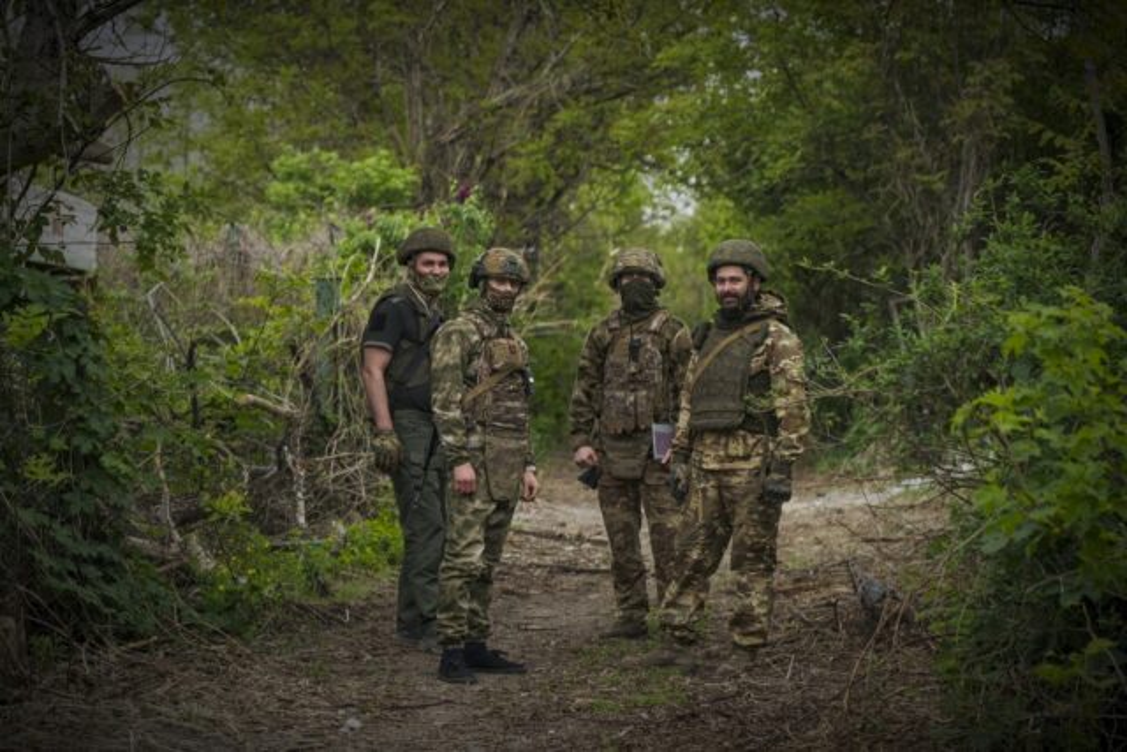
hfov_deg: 19.5
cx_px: 564
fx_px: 3288
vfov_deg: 13.0
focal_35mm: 105
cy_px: 376
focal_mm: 70
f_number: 2.8
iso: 640
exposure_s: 1/640
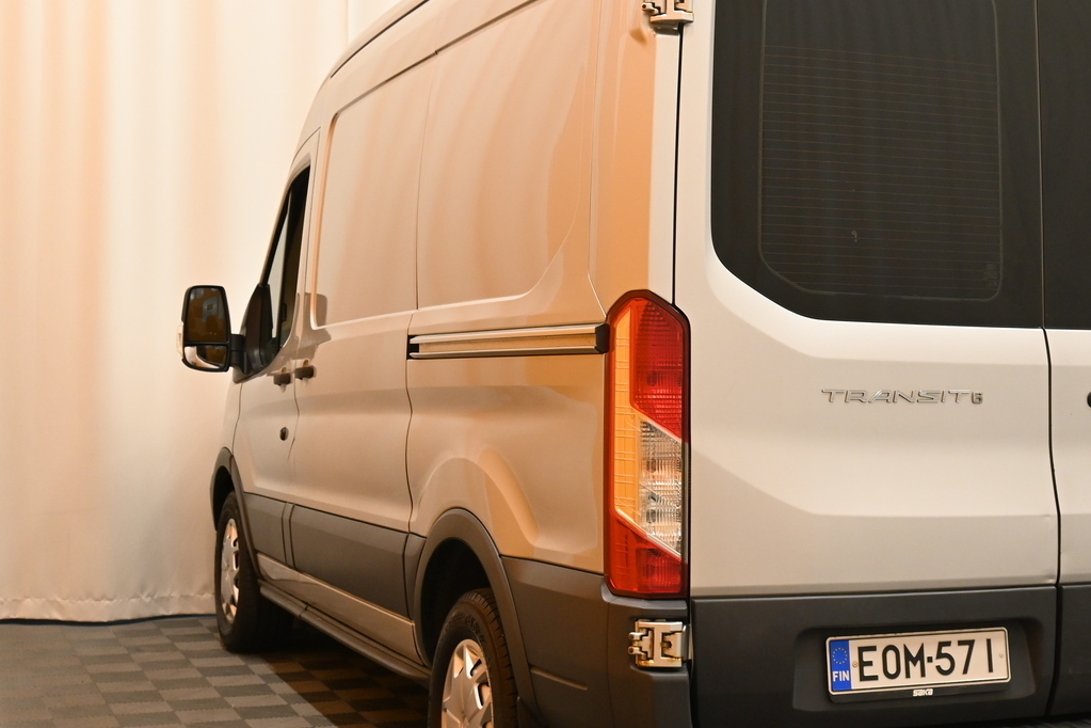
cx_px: 741
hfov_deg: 34.7
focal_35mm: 57
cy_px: 359
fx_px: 1727
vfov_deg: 23.8
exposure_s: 1/40
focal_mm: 24
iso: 1000
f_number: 5.6
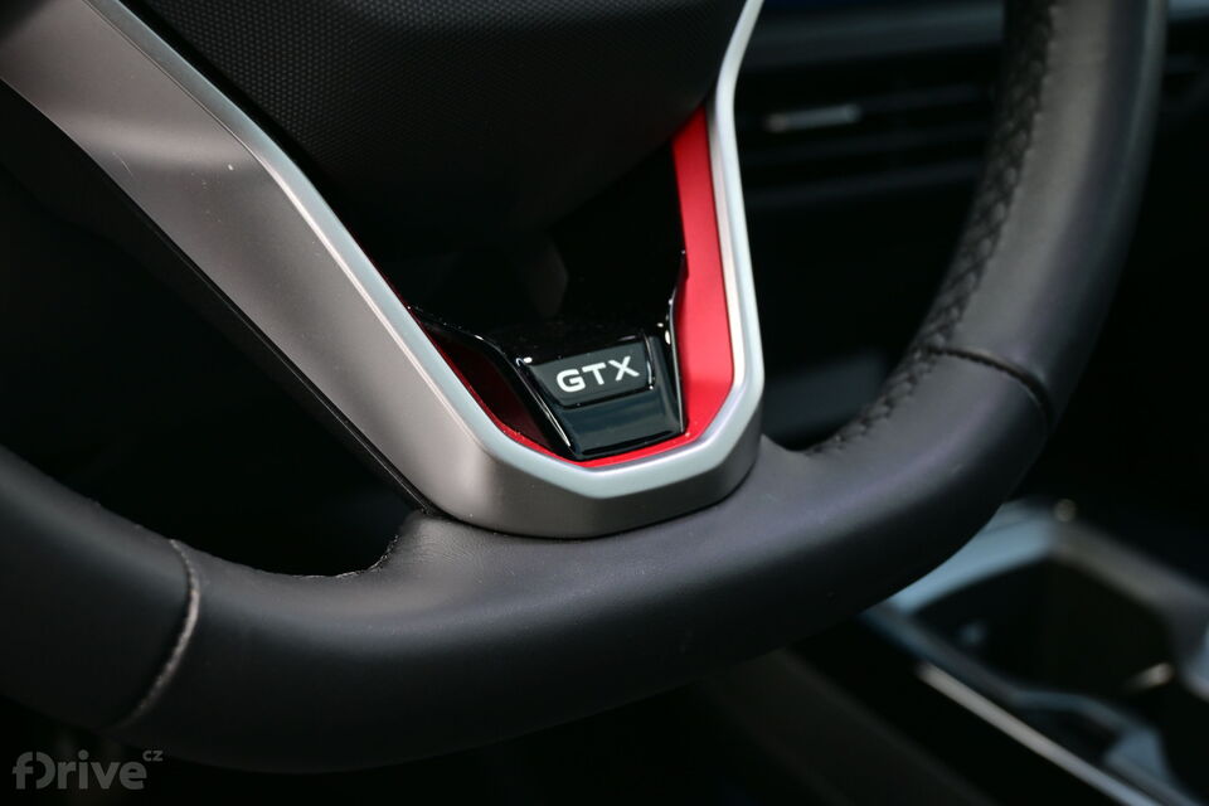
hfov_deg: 31.2
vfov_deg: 21.1
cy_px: 403
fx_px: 2166
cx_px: 604
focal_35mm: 64
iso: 280
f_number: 6.3
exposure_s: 1/60
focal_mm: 43
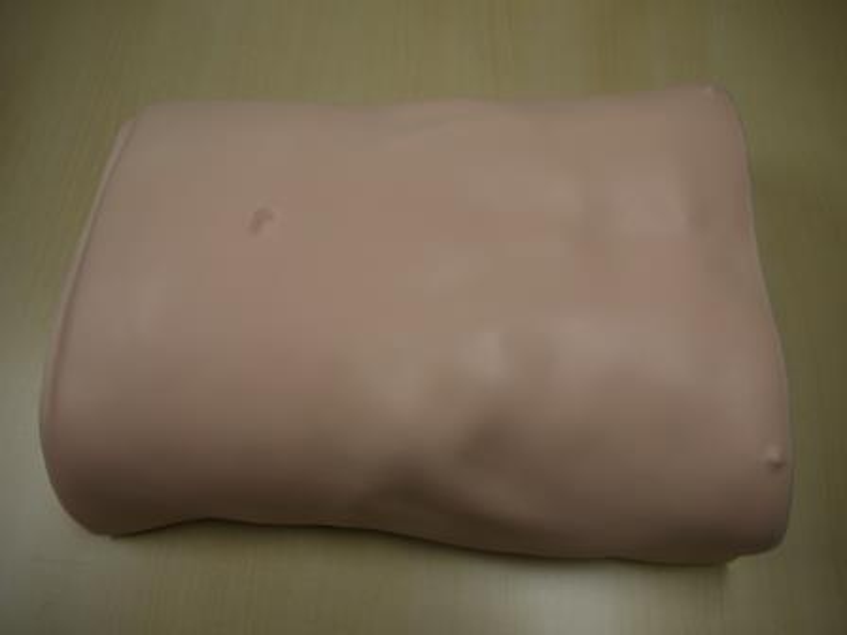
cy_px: 318
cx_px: 424
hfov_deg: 63.4
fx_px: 685
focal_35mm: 28
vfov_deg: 49.7
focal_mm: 14
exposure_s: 1/125
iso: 160
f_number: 3.5
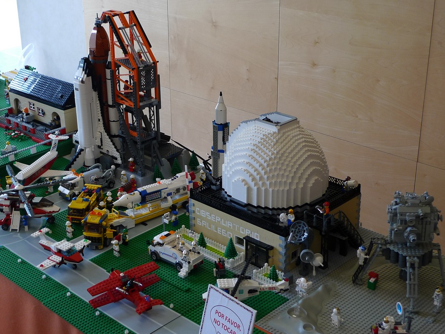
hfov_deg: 34.7
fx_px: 707
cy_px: 162
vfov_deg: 26.6
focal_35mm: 55
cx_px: 164
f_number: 2.5
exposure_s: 1/40
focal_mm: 8.8
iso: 80
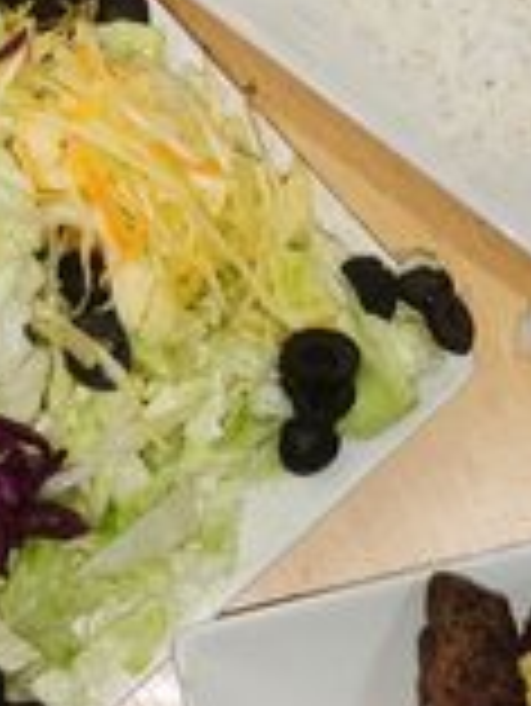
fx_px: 1389
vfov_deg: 27.9
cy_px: 571
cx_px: 436
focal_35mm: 68
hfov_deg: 21.3
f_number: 1.89
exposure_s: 1/100
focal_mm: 5.42
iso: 241
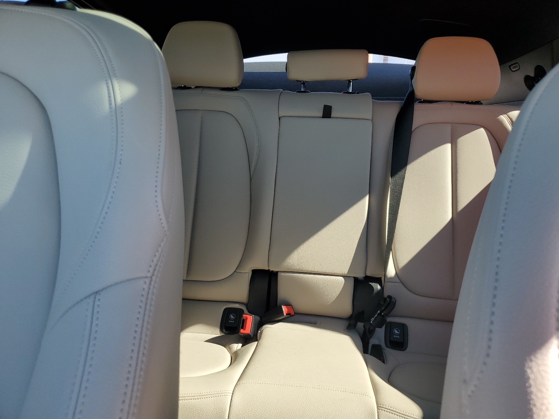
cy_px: 210
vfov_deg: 53.1
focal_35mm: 26
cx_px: 280
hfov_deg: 67.3
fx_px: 420
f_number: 1.5
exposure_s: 1/370
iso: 50
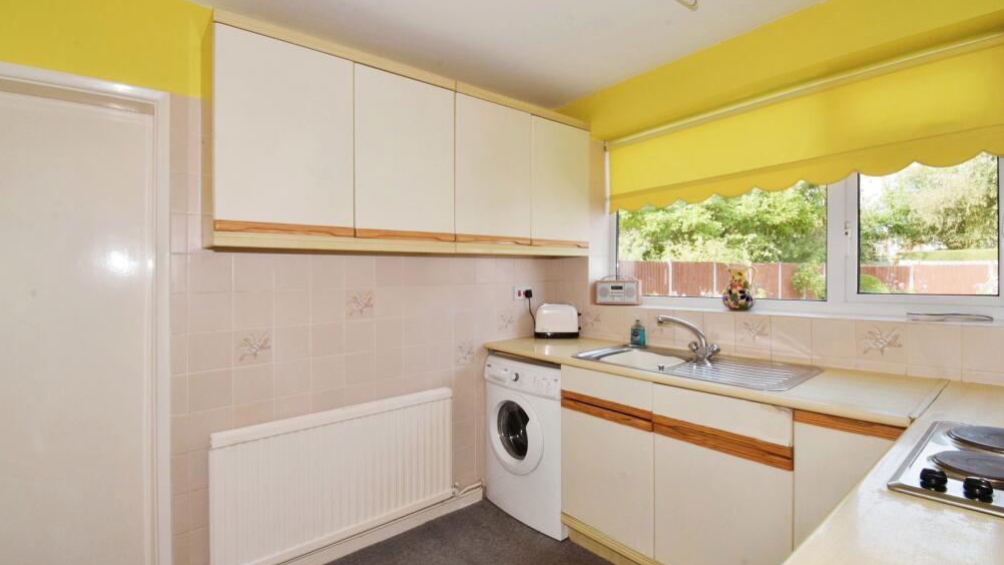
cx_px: 497
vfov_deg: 67.0
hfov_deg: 99.4
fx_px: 426
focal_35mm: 16
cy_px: 297
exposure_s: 1/60
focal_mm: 10
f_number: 18
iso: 1000
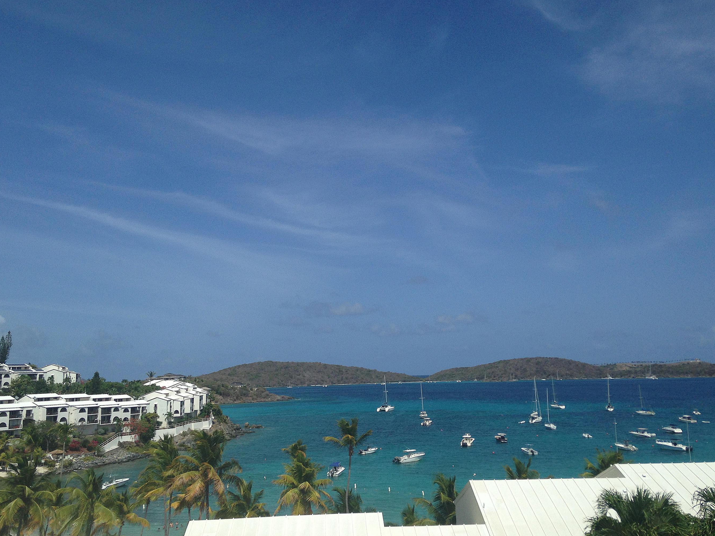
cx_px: 343
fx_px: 764
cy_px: 269
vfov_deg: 38.7
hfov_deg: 50.1
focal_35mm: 37
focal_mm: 4.12
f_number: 2.4
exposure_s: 1/3195
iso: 50
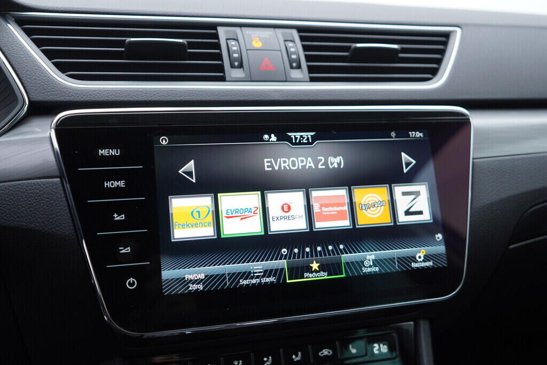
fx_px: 547
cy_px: 182
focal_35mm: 36
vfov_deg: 36.9
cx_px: 274
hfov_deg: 53.1
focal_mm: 24
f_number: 2.8
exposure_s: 1/40
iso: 125
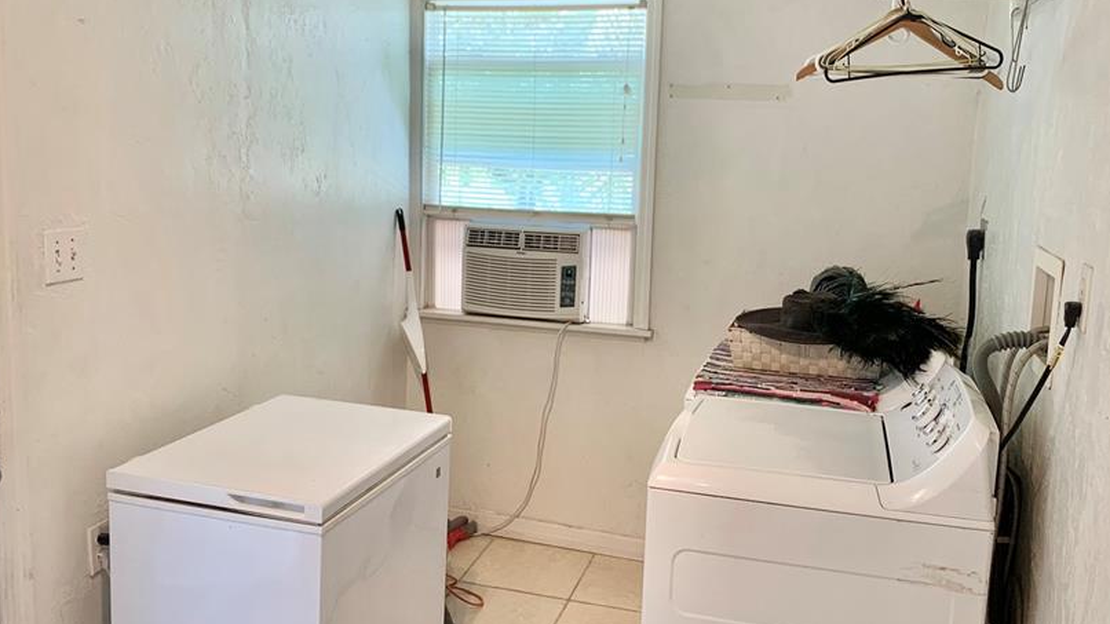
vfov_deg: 32.8
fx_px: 1059
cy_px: 302
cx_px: 536
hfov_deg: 55.3
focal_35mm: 36
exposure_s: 1/60
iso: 64
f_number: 1.8
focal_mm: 4.25
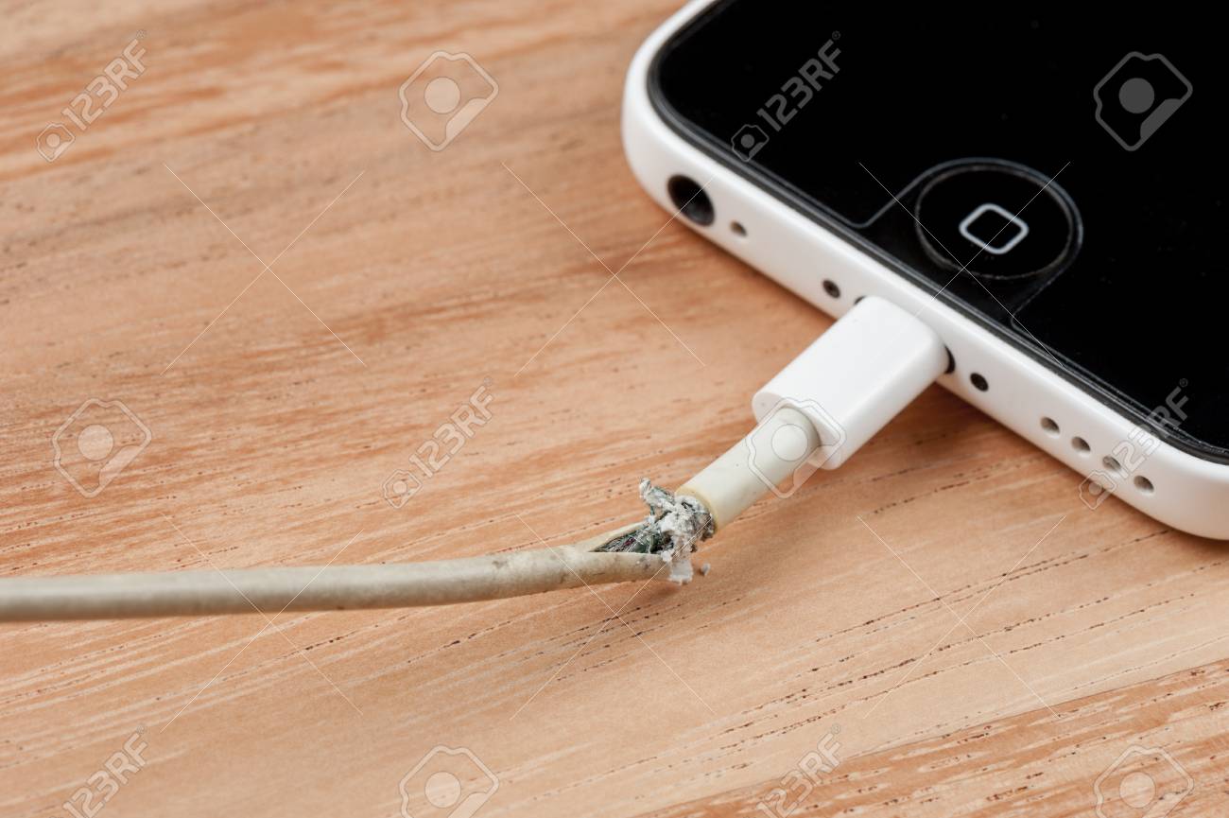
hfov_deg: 19.5
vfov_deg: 13.0
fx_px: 3582
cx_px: 614
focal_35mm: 105
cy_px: 409
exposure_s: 1/125
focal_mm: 105
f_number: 20
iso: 200
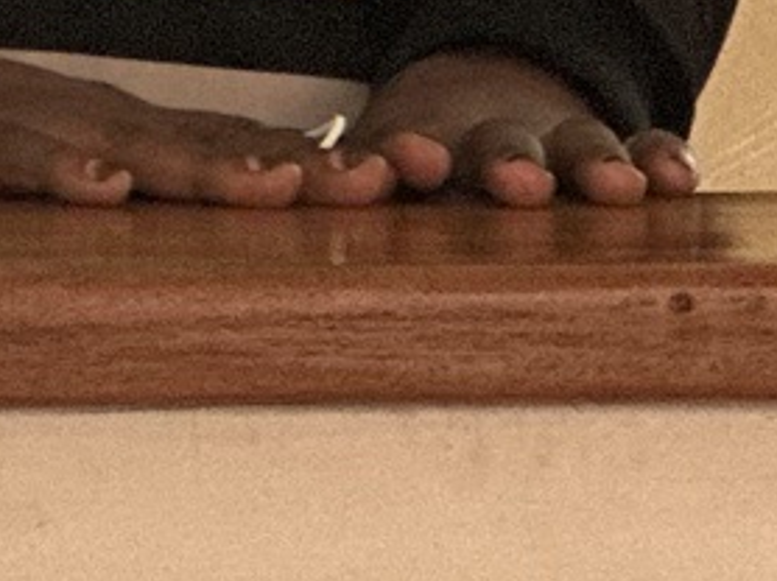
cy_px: -1274
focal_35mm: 559
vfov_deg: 2.6
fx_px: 12537
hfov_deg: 3.5
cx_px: -1406
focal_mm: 9
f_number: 2.8
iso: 200
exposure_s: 1/121
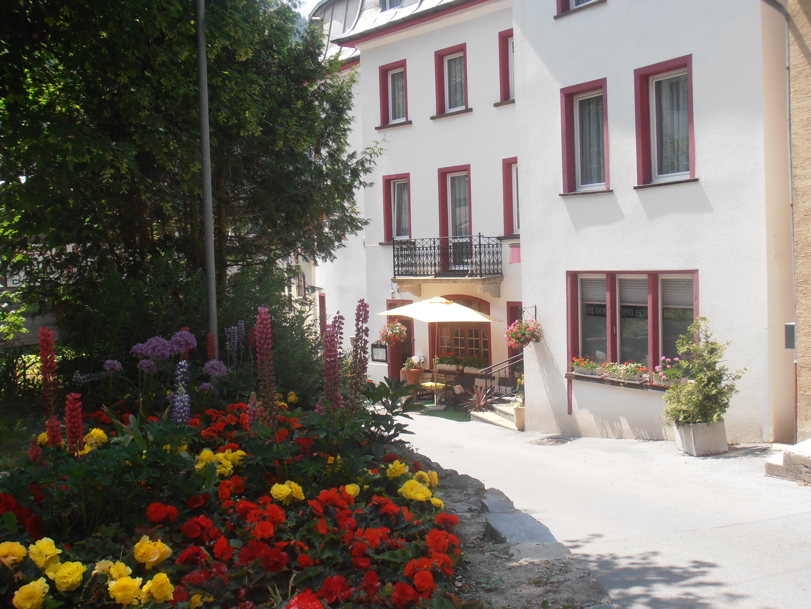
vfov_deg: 32.9
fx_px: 1031
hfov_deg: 42.9
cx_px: 406
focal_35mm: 44
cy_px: 304
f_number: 4.2
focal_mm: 7.87
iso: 80
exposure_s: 1/320
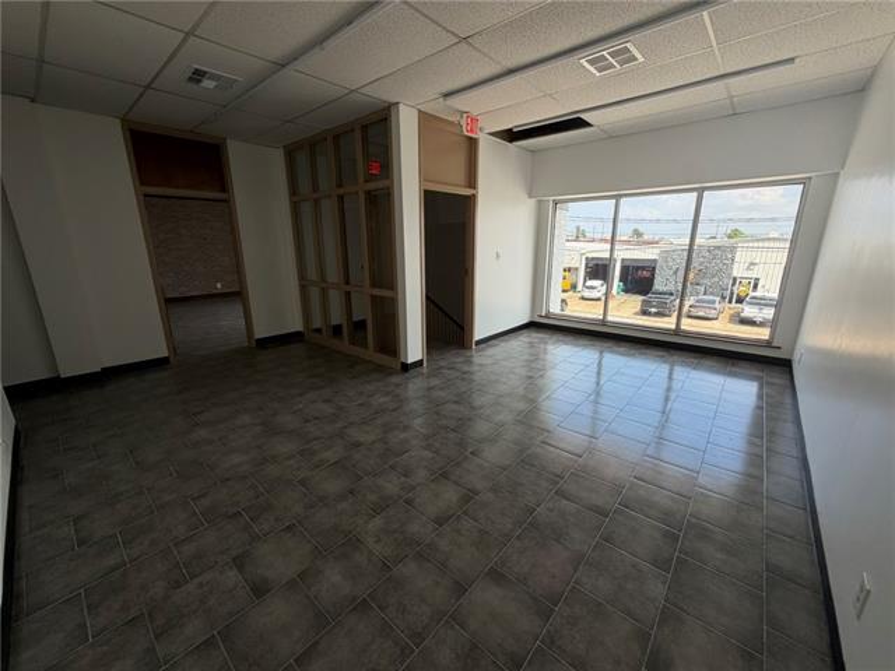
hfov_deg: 102.1
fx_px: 362
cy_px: 336
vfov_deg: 85.7
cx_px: 448
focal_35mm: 14
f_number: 2.2
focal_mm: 2.22
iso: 40
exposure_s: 1/243
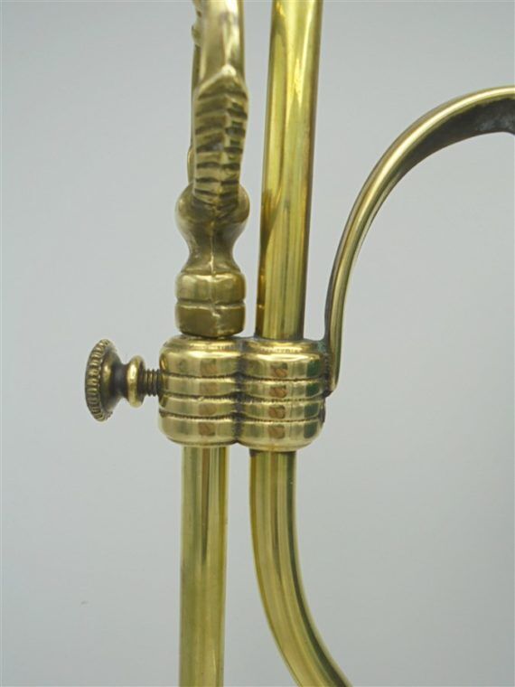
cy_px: 344
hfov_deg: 48.2
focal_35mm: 29
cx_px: 258
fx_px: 575
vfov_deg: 61.7
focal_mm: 5.3
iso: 100
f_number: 3.7
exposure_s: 1/100
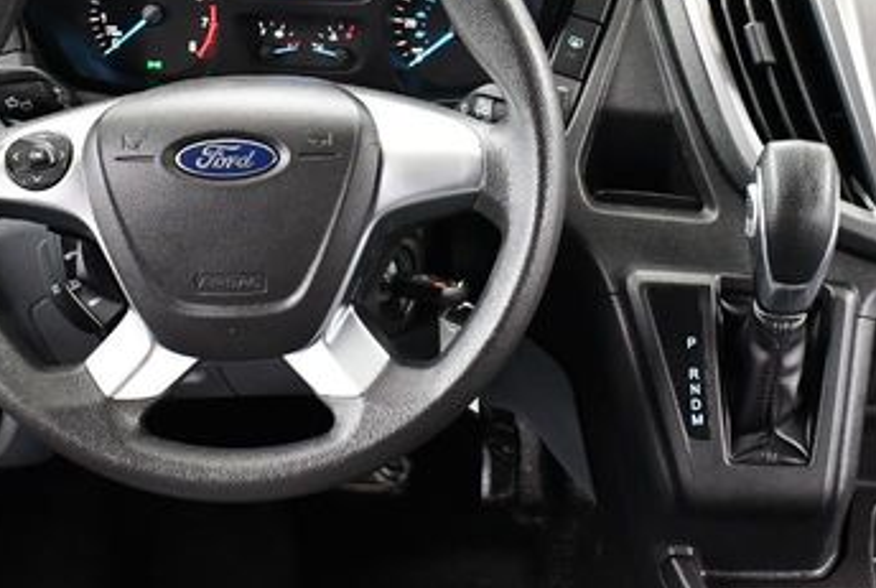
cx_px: 512
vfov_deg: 20.4
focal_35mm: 67
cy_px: 266
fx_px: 1634
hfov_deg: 30.0
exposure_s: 1/80
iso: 3200
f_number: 3.5
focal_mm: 18
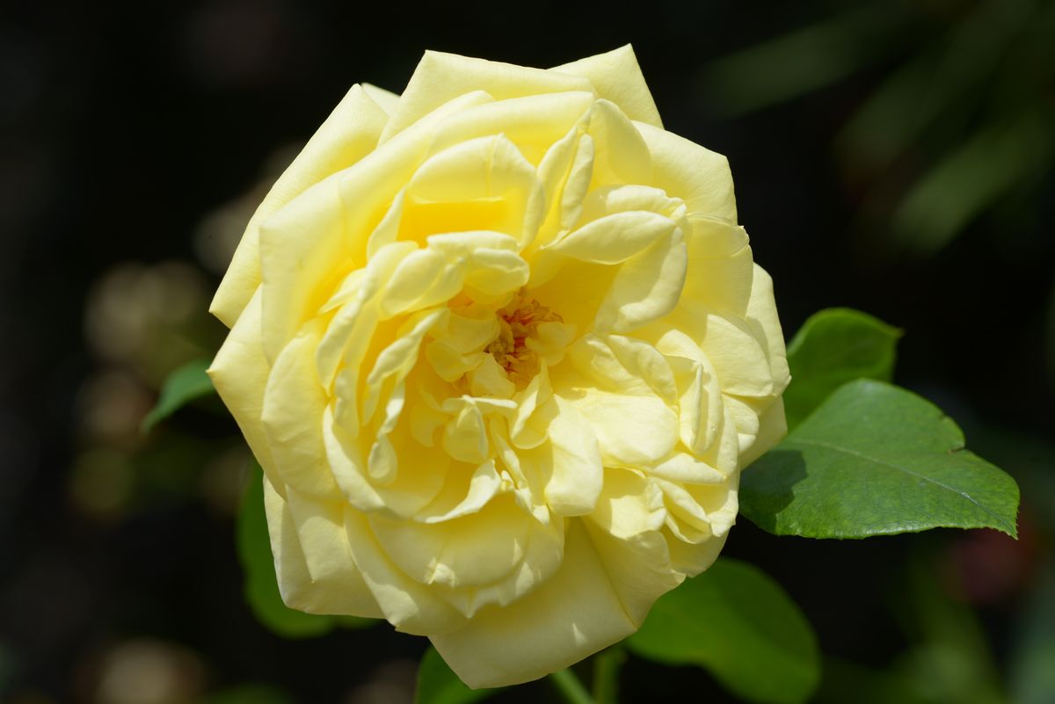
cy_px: 352
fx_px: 2931
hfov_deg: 20.4
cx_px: 528
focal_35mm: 100
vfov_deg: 13.7
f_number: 11
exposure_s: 1/400
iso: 125
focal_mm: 100
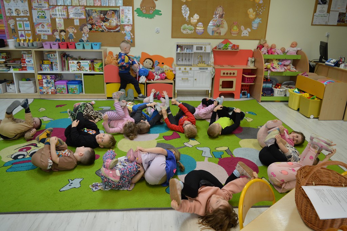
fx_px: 260
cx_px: 174
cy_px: 116
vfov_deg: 47.9
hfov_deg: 67.4
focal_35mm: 27
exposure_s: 1/60
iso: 400
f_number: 4
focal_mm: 18
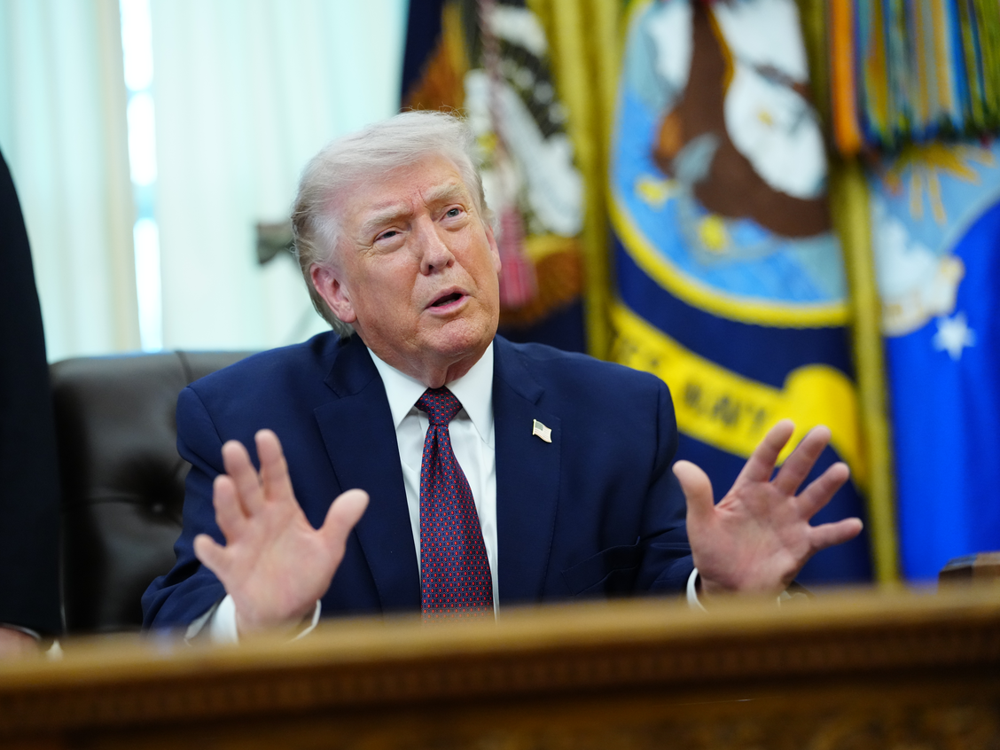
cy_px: 375
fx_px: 2773
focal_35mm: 96
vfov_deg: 15.4
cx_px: 442
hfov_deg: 20.4
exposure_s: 1/400
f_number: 2
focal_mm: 88
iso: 4000
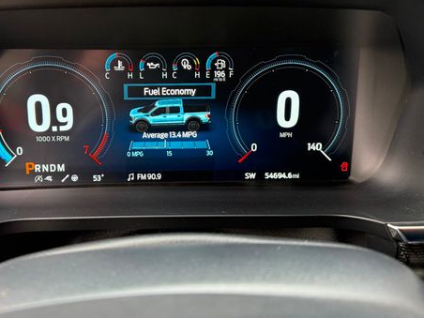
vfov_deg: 41.5
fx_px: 416
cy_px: 117
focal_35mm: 34
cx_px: 159
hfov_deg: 53.4
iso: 250
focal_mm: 6.76
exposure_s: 1/108
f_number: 1.78
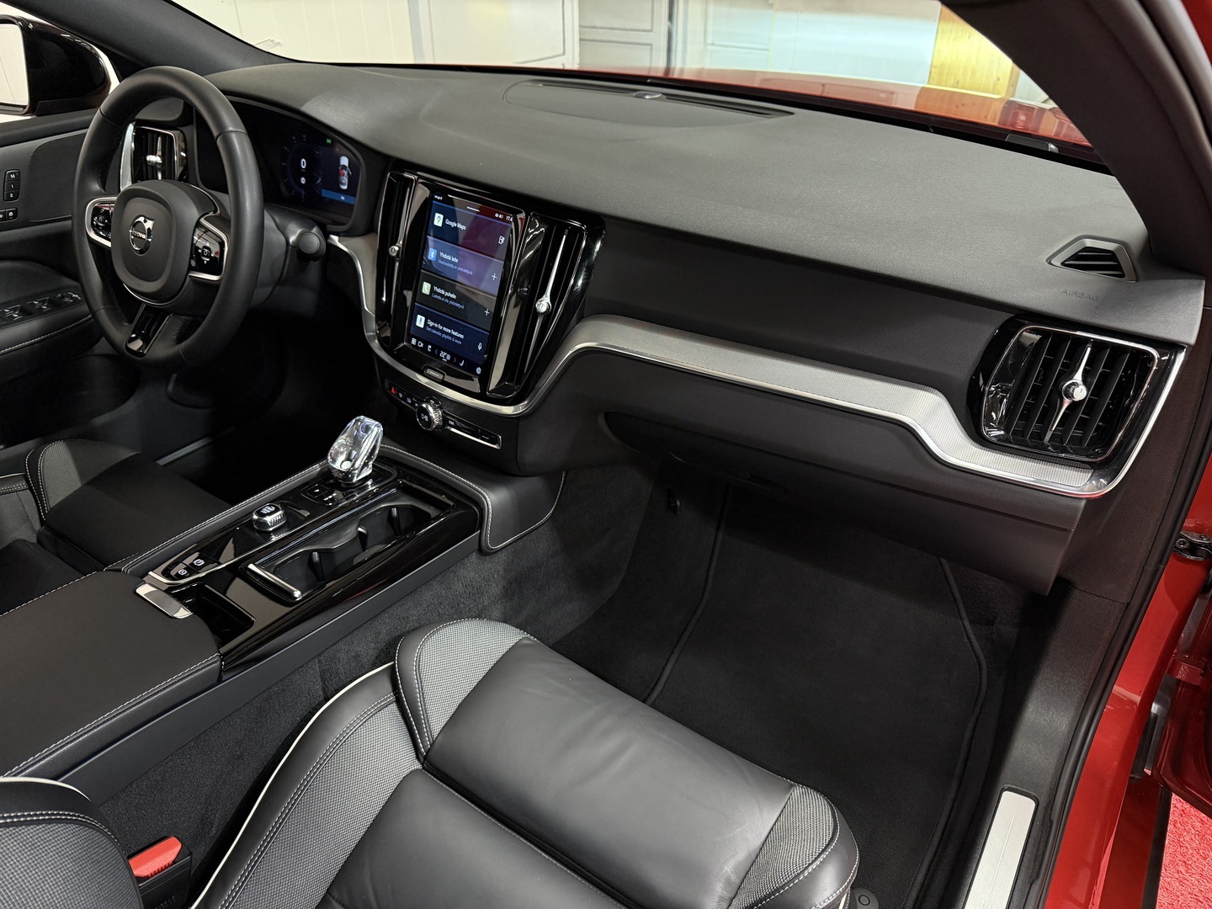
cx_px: 606
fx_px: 840
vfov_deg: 56.8
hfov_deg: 71.6
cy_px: 454
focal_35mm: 24
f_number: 1.78
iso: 320
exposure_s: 1/50
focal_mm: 6.76
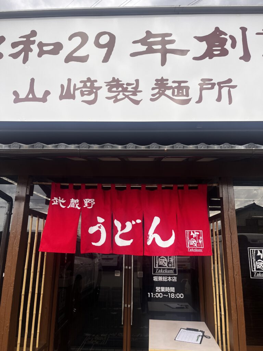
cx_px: 132
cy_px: 176
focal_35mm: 26
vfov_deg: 67.3
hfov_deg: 53.1
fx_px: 263
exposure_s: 1/913
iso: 50
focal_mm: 5.1
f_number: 1.6
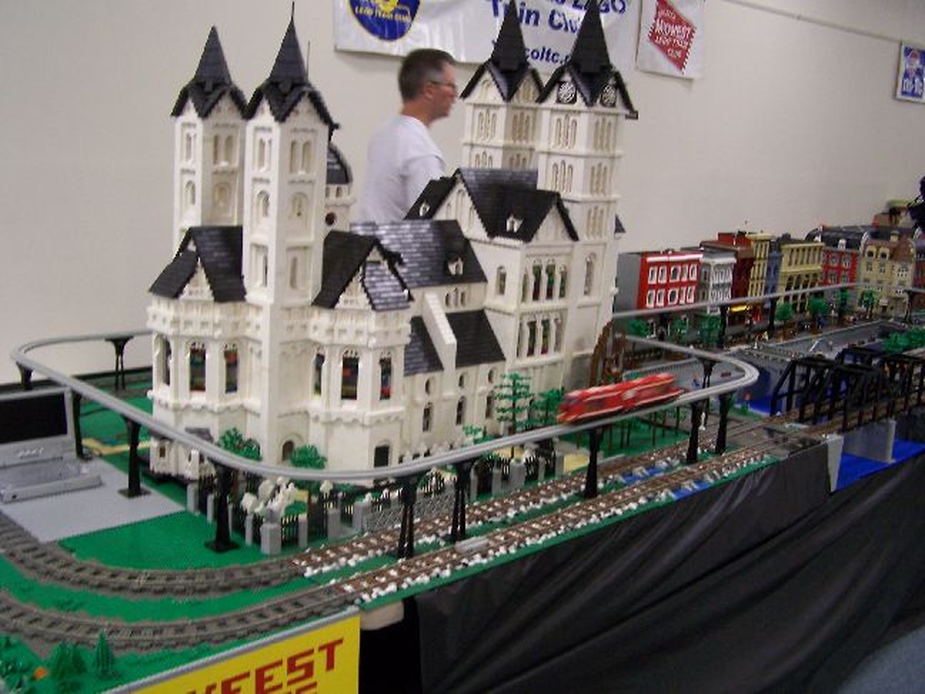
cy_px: 347
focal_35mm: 38
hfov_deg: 49.0
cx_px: 462
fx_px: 1015
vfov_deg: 37.7
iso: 140
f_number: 2.8
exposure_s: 1/8
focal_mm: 6.3
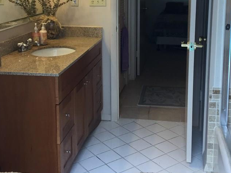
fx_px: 334
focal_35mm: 50
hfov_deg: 38.1
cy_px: 38
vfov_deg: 28.6
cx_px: 128
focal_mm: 3.3
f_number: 2.4
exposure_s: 1/30
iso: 32
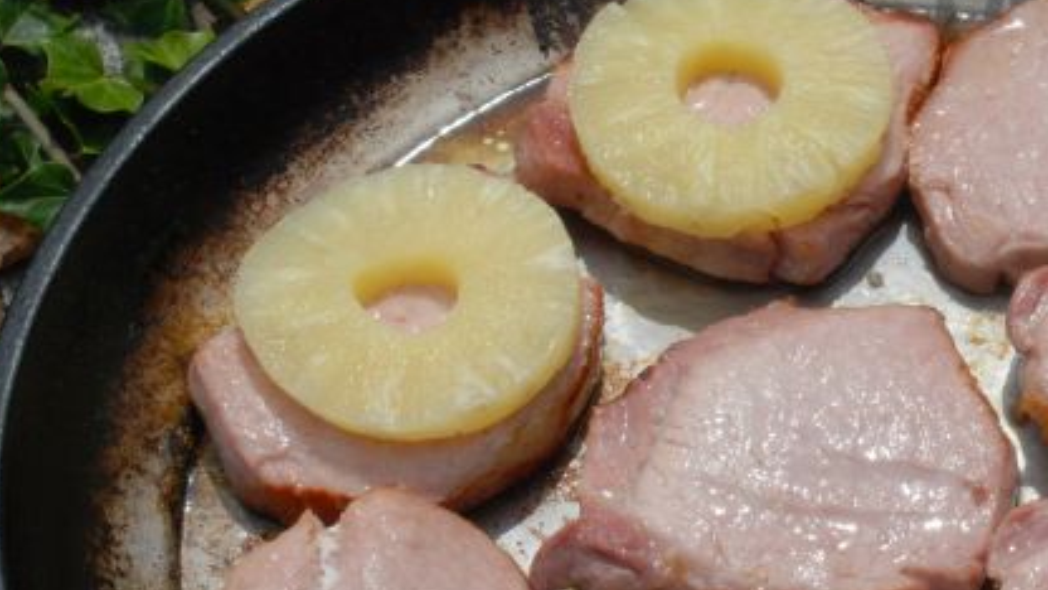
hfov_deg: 17.4
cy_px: 517
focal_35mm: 121
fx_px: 3362
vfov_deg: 10.0
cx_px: 970
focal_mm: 40
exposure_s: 1/640
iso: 400
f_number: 13
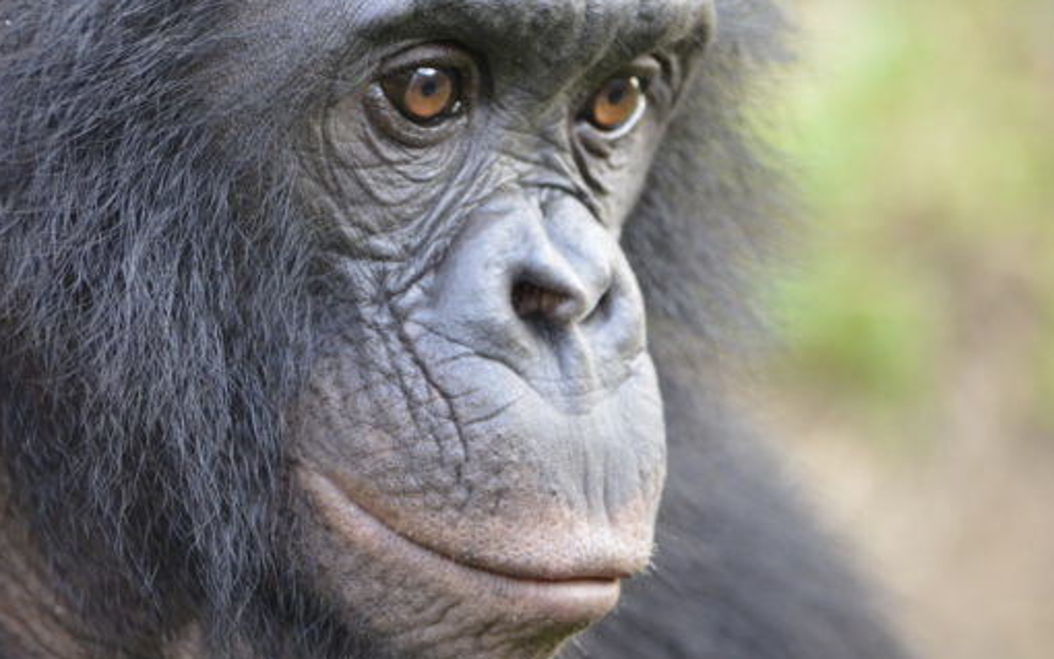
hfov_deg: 6.0
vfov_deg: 3.8
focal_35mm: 349
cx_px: 371
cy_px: 196
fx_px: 10020
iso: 1400
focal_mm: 155
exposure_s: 1/125
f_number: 5
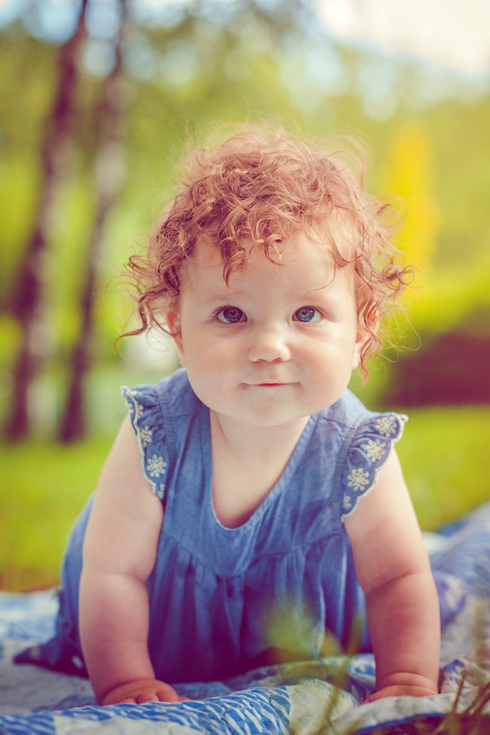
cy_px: 368
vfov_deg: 23.9
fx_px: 1735
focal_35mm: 85
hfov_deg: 16.1
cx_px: 245
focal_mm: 85
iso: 250
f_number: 4
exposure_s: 1/160
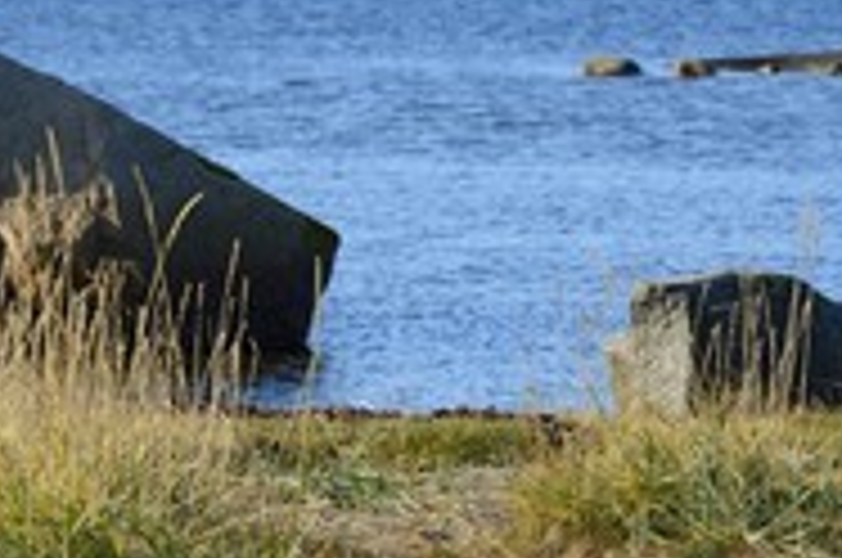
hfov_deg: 4.6
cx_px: 360
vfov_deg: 3.0
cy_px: 212
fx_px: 10507
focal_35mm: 450
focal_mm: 200
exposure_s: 1/320
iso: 200
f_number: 10
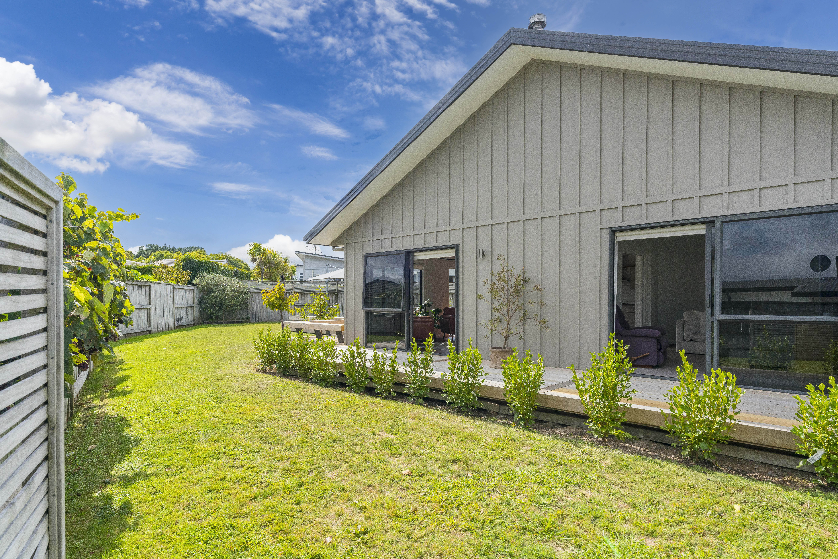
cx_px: 419
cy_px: 280
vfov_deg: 65.7
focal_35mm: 19
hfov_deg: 88.1
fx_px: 433
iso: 640
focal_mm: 18.6
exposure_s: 1/2500
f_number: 7.1
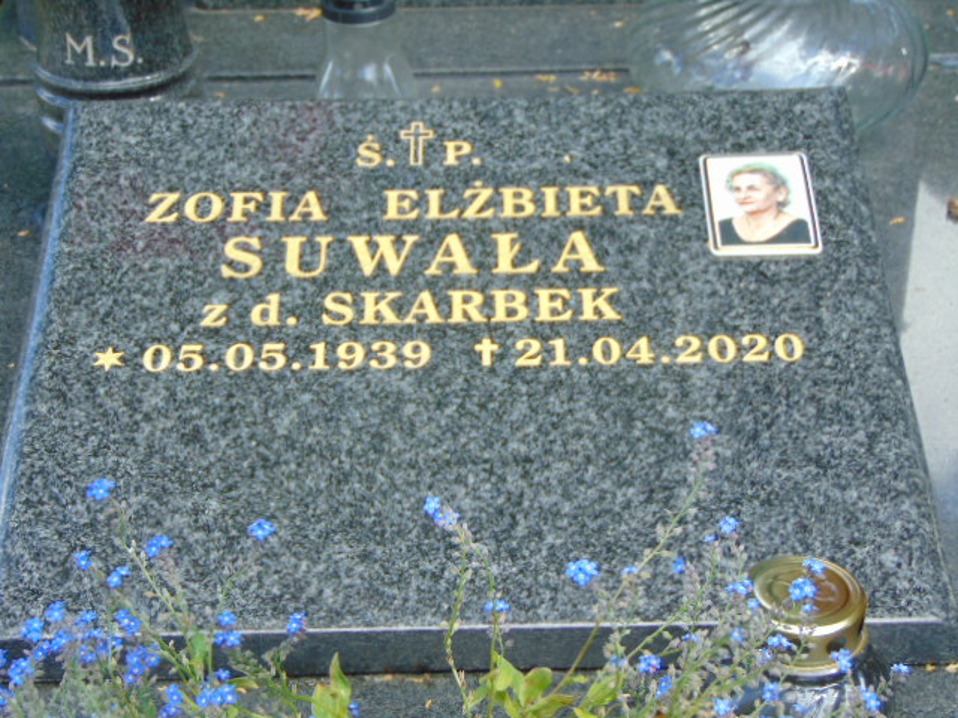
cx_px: 479
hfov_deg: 27.4
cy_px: 359
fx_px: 1965
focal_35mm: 71
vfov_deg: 20.7
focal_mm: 12.8
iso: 80
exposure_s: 1/160
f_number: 3.7
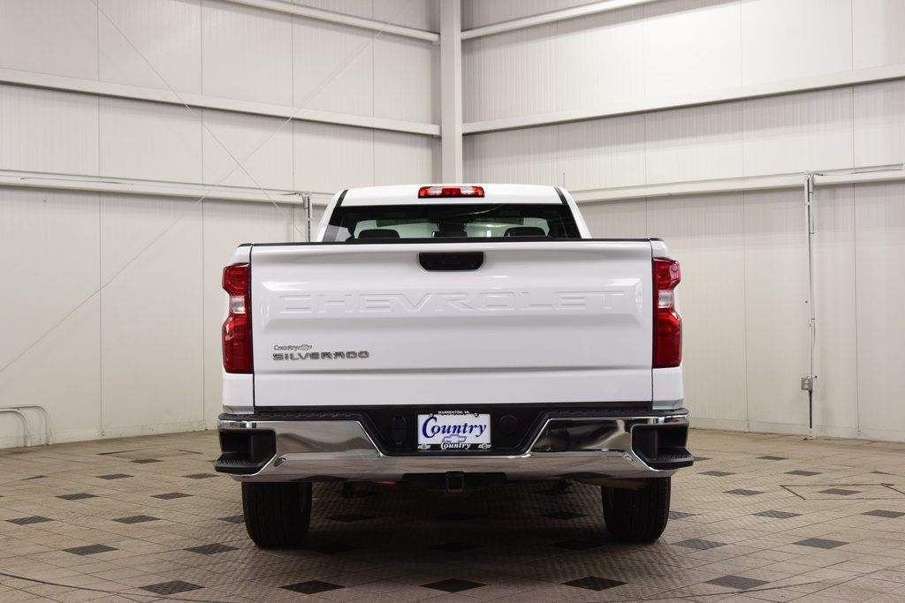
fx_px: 1320
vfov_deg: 25.8
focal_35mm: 52
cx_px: 452
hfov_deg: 37.8
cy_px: 302
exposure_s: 1/30
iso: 500
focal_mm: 35
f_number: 7.1
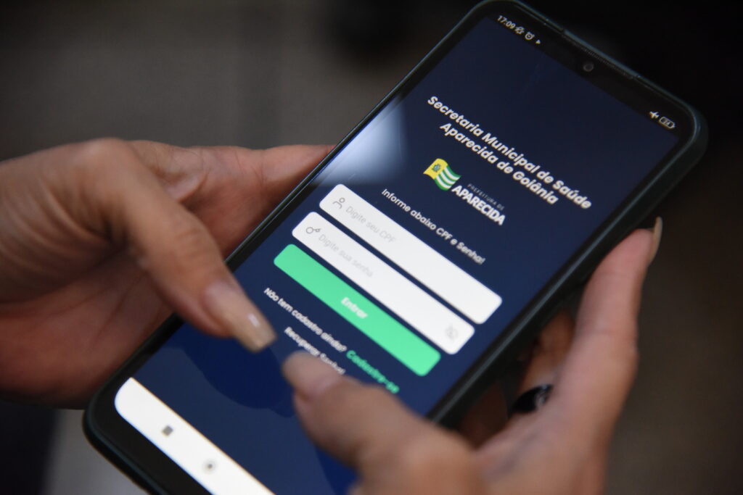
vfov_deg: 14.0
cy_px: 248
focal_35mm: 98
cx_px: 372
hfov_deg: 20.8
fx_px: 2023
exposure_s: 1/250
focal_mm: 98
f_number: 4
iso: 5000
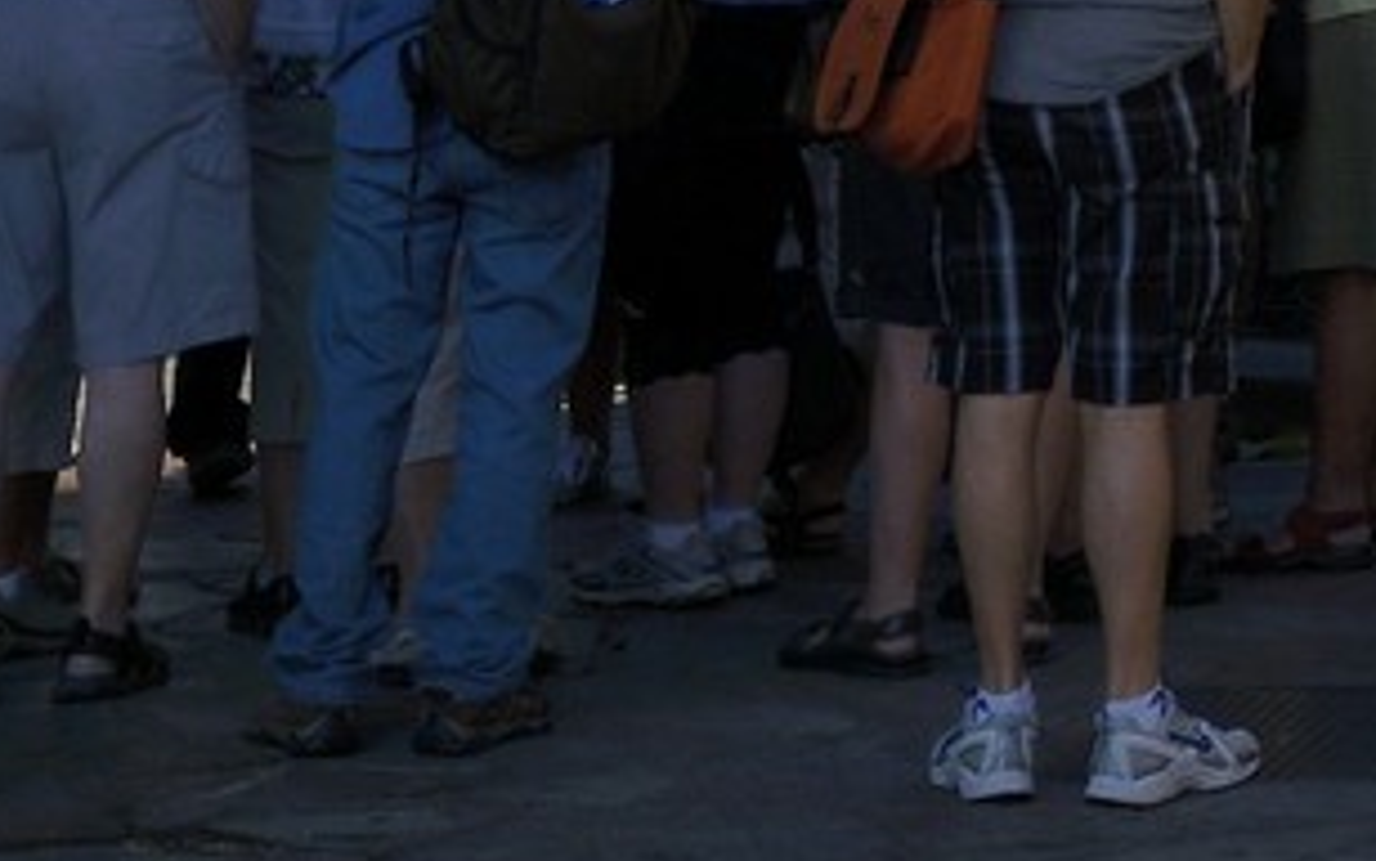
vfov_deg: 6.6
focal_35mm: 186
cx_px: 2555
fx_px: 6976
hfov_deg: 10.5
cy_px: -1444
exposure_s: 1/250
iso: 200
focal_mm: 35
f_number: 11
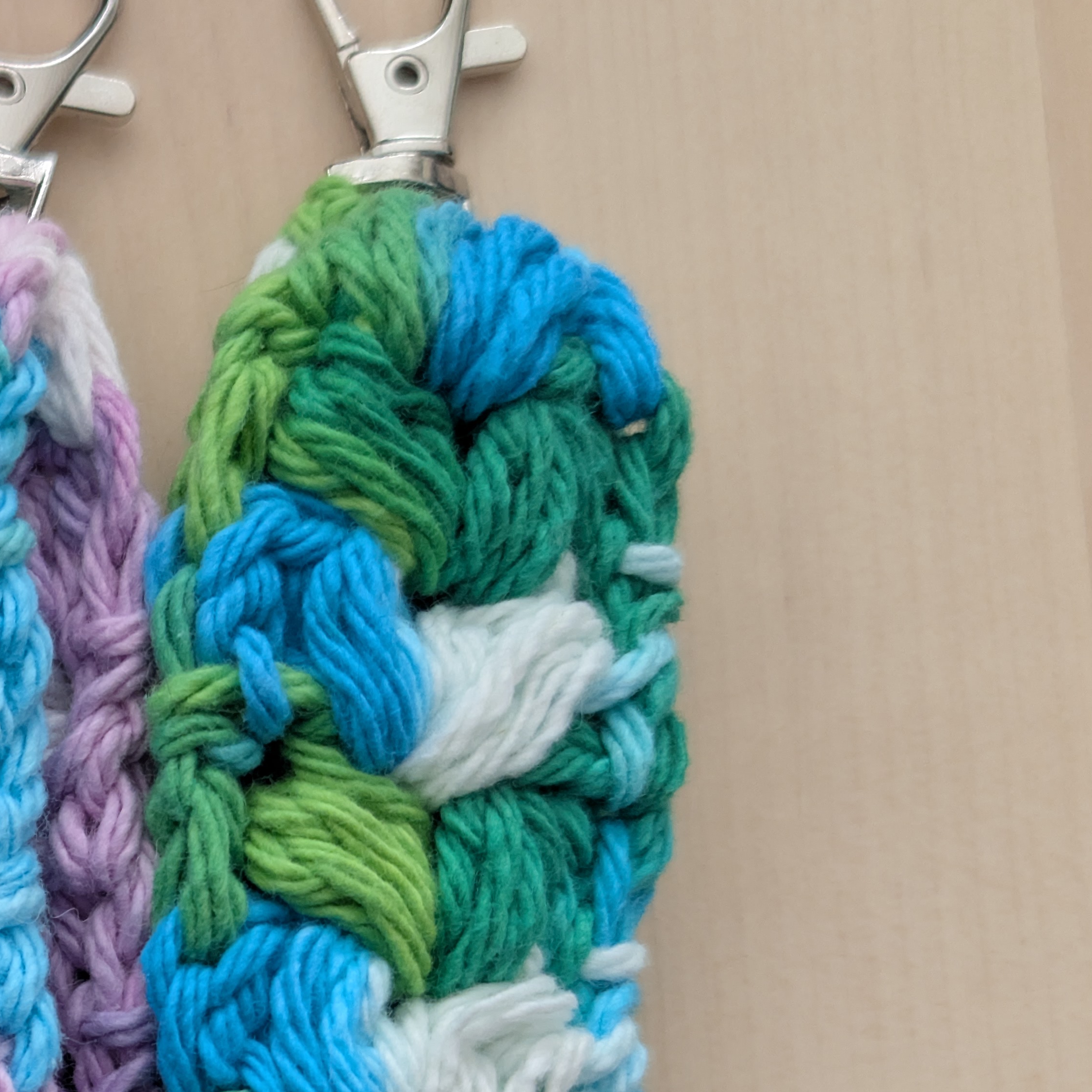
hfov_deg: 20.0
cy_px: 961
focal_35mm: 77
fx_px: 2748
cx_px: -448
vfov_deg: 22.0
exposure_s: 1/54.6
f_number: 1.68
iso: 339
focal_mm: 6.9
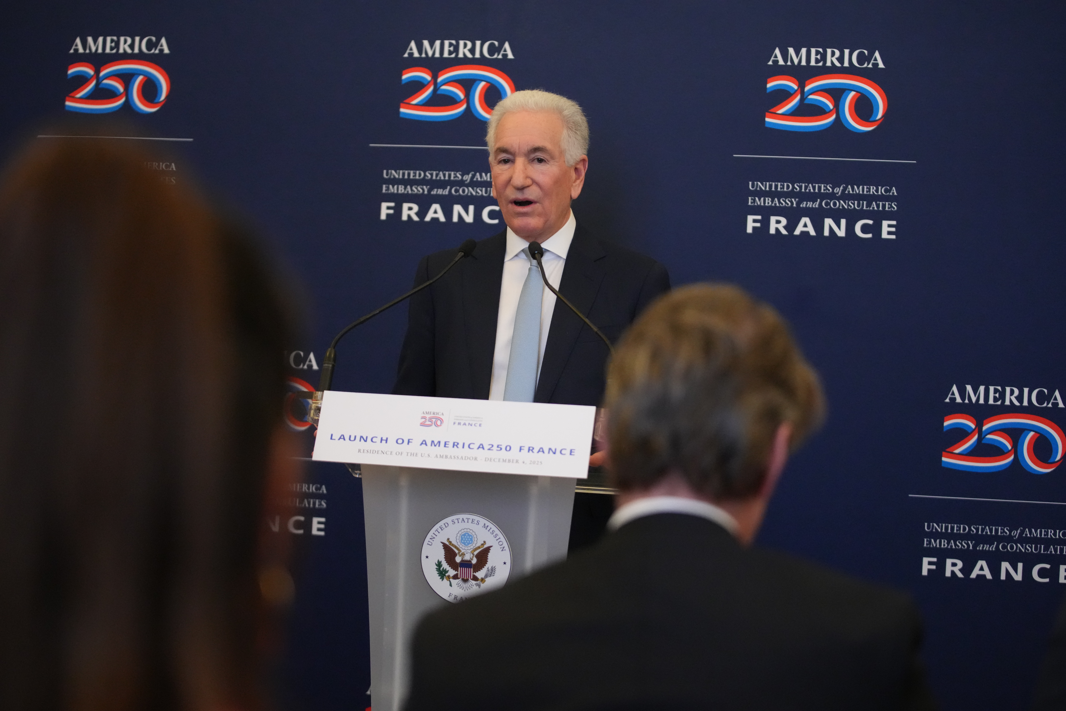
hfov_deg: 28.8
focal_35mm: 70
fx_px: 2073
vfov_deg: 19.5
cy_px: 356
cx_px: 533
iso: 8000
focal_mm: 70
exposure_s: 1/125
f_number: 2.8
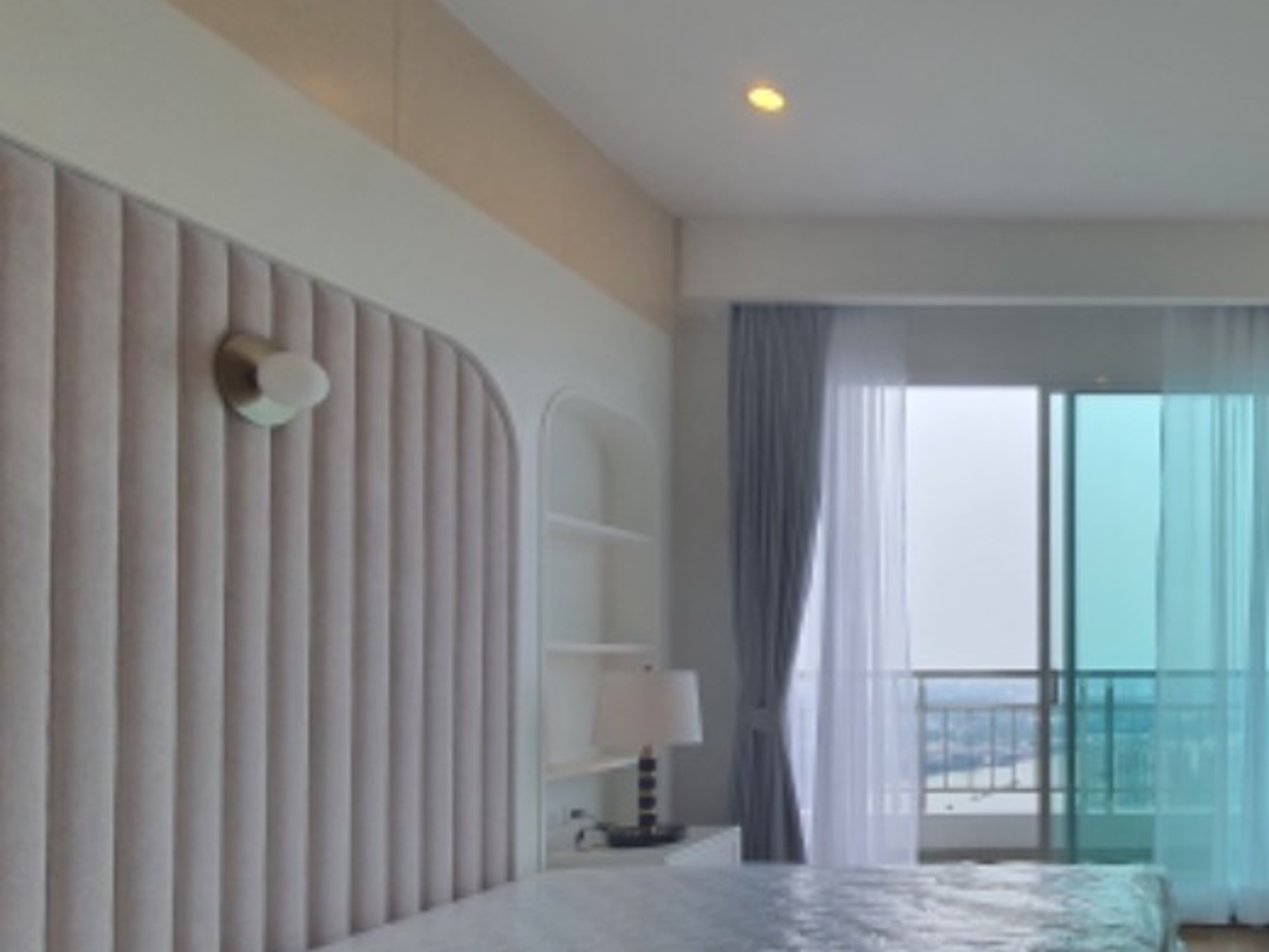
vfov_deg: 53.7
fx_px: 916
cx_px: 1181
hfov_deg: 57.7
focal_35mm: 25
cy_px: 644
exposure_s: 1/266
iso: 50
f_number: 2.2
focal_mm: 1.8
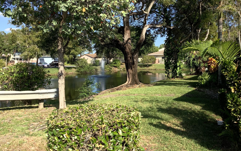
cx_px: 120
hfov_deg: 58.1
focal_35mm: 33
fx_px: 217
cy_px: 63
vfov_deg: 38.2
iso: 25
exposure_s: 1/947
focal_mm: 3.3
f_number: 2.4
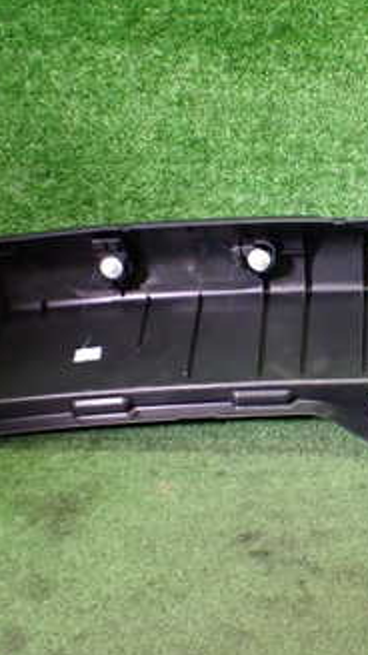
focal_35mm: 60
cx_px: 420
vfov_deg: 34.9
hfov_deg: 19.1
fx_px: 1041
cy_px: 347
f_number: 2.3
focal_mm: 5.4
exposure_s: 1/125
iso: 640
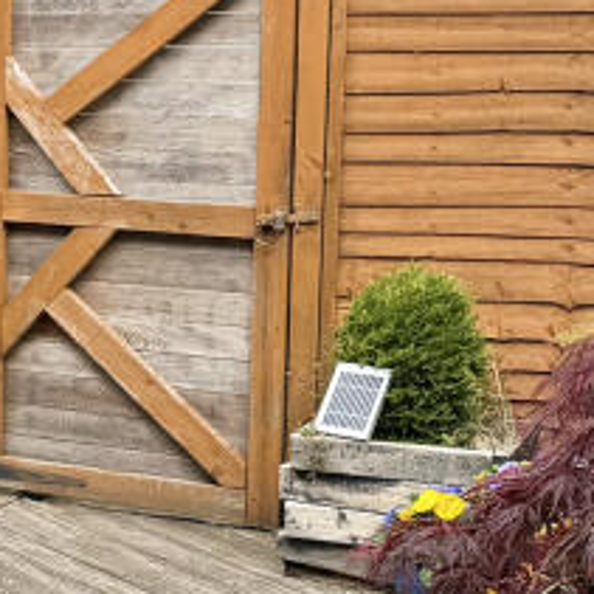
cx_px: -600
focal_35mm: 103
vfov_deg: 16.8
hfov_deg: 14.1
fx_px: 2000
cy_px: 169
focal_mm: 6.76
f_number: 1.78
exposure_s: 1/2169
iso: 80
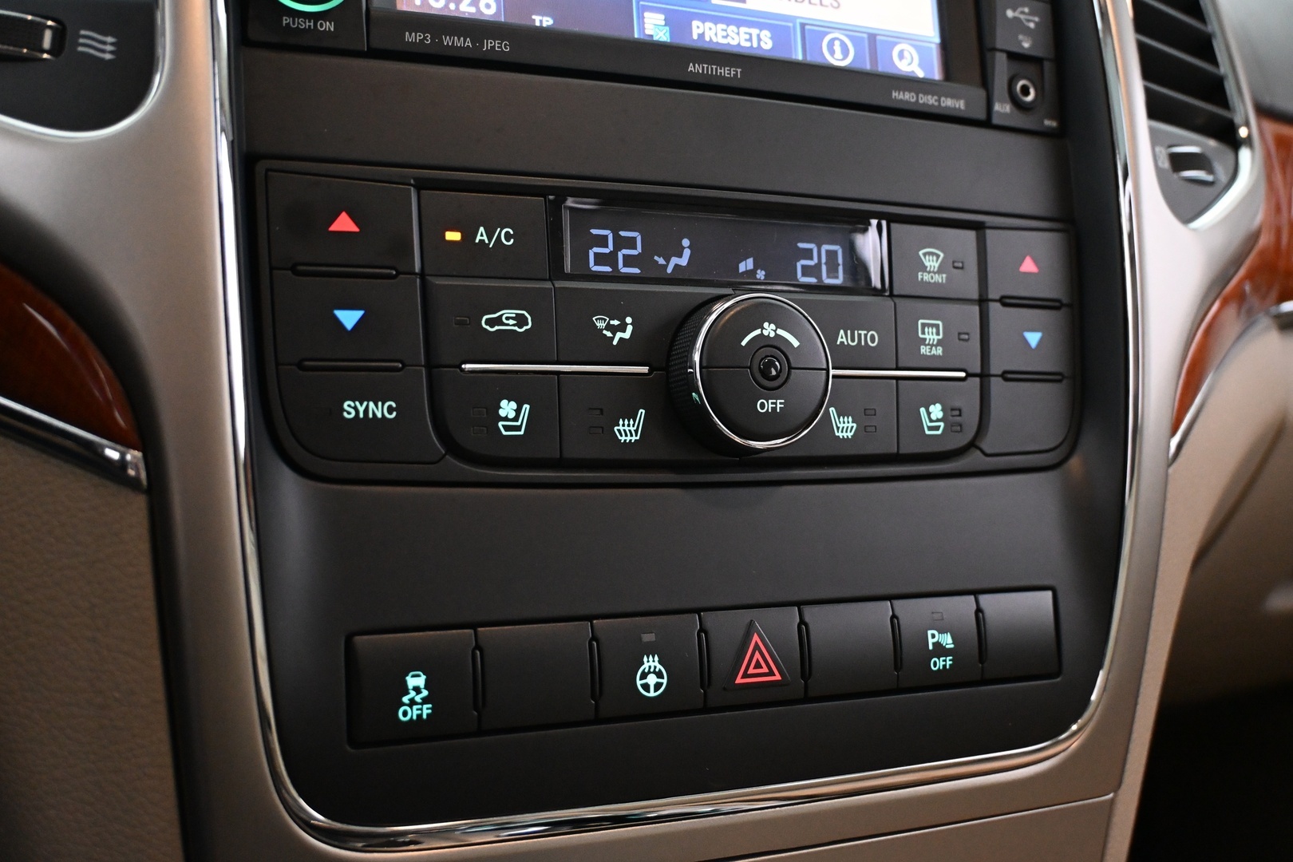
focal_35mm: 37
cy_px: 431
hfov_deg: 52.2
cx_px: 646
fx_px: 1320
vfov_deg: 36.2
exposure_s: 1/40
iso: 4500
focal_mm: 24.5
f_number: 4.2
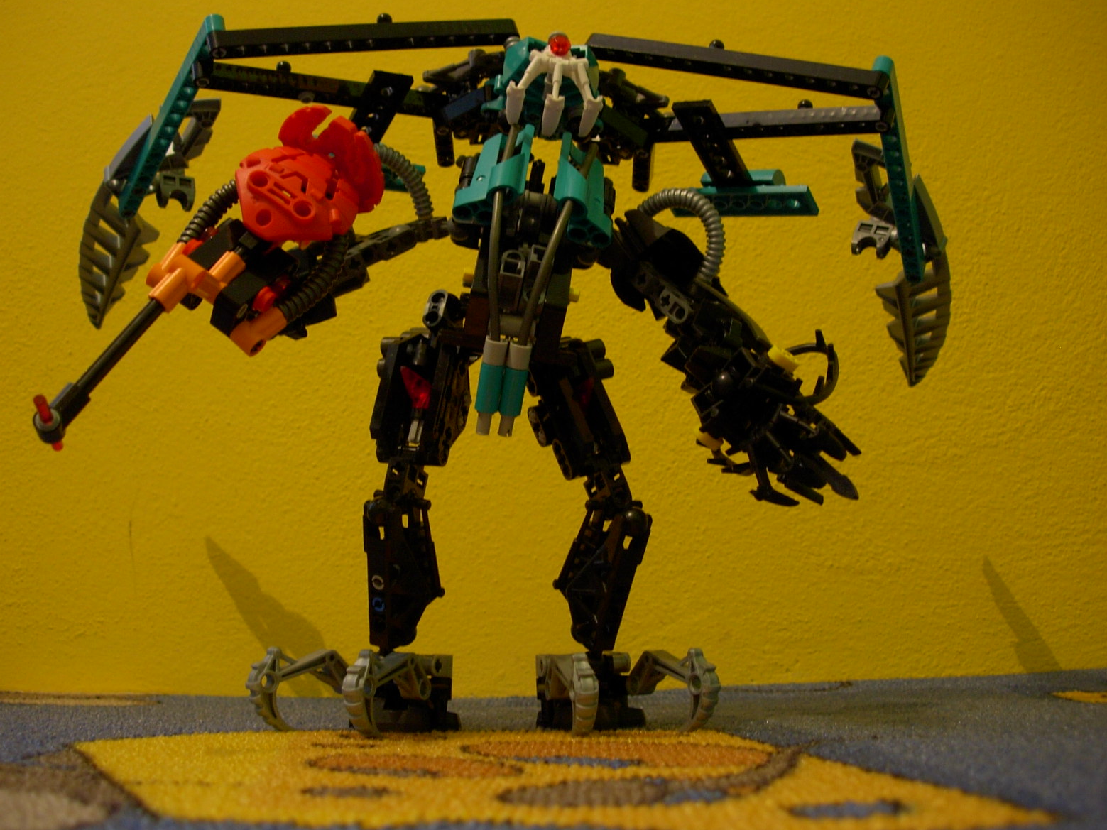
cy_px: 417
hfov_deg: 47.9
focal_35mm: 39
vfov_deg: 36.8
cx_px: 540
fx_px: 1247
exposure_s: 1/4
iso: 145
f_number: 2.8
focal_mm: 7.8
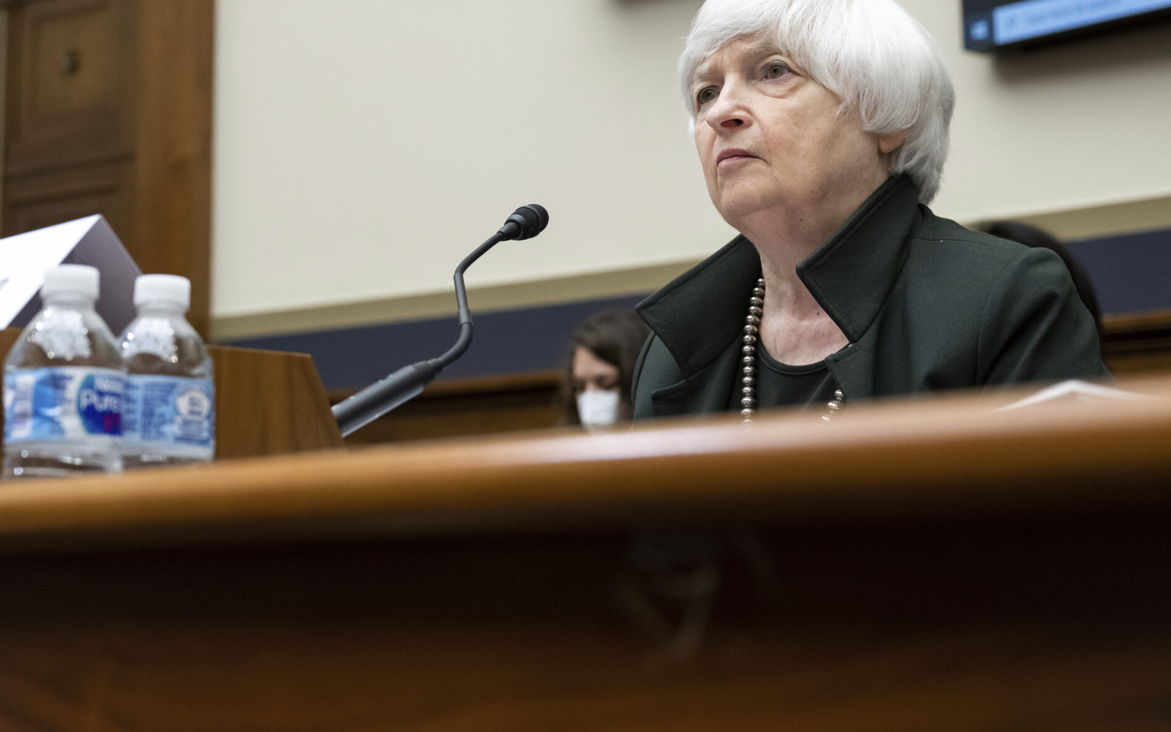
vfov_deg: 19.9
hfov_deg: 31.5
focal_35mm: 65
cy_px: 237
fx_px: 2074
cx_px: 480
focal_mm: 47
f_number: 4
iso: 3200
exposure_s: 1/400
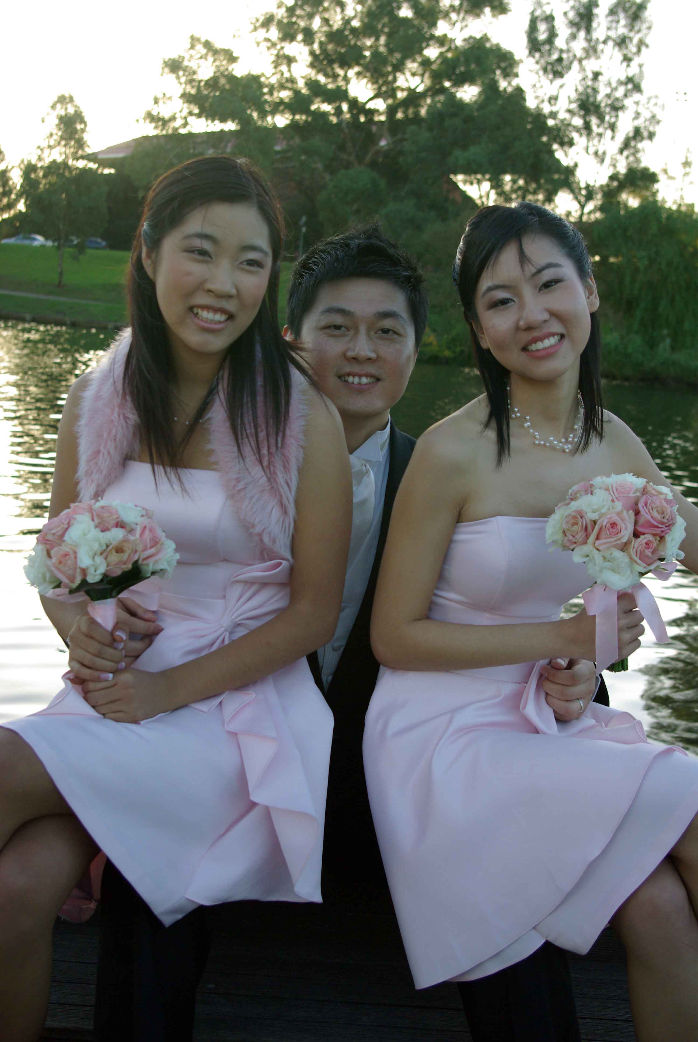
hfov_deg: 27.3
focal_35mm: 50
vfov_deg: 39.9
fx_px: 1435
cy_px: 521
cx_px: 349
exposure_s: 1/250
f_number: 4.5
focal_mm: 33
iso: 400
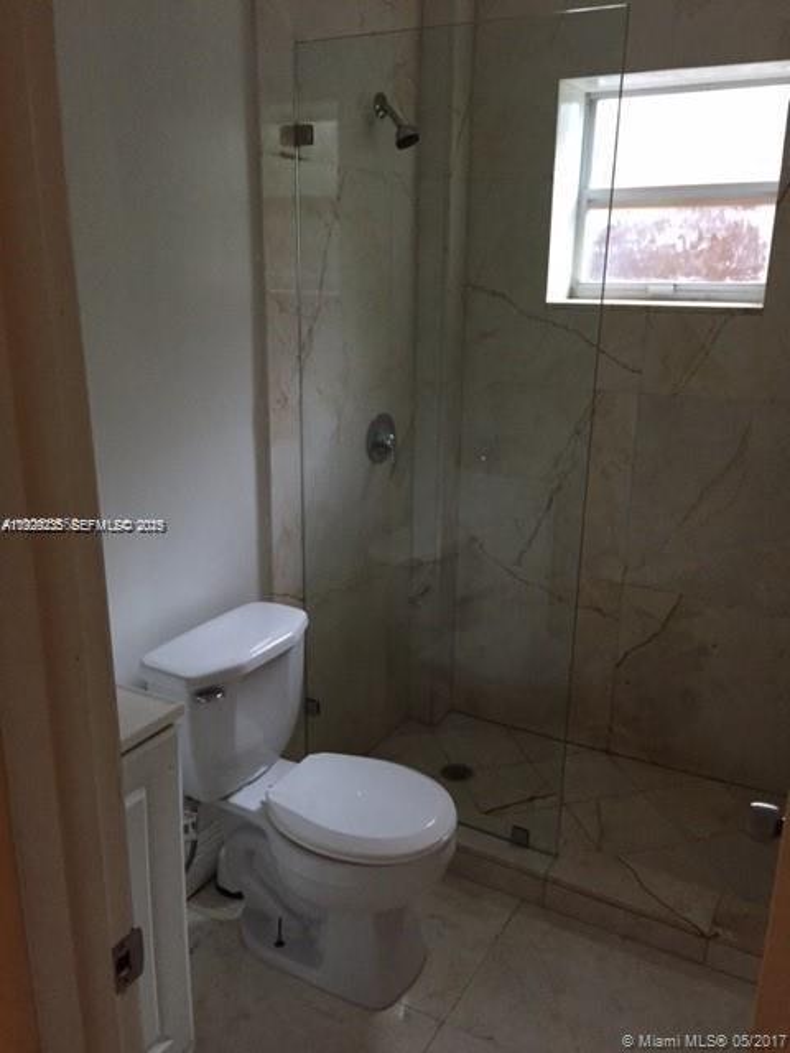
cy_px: 526
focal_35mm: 29
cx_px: 395
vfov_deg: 61.7
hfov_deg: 48.2
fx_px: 882
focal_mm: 4.15
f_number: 2.2
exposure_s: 1/30
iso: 250
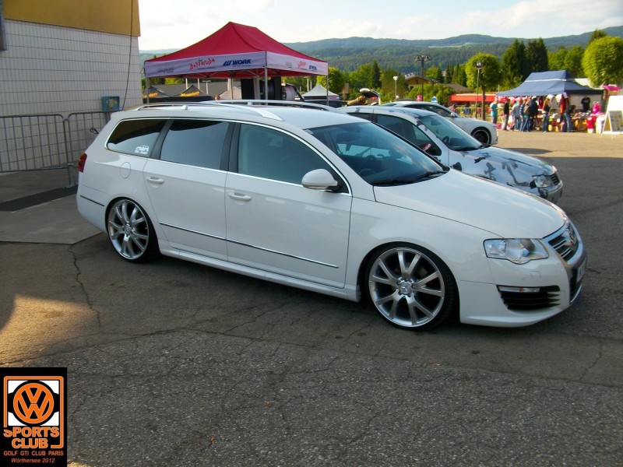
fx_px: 612
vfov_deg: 41.8
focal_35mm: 34
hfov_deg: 54.0
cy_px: 234
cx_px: 312
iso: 80
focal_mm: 5.7
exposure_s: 1/162
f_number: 5.5
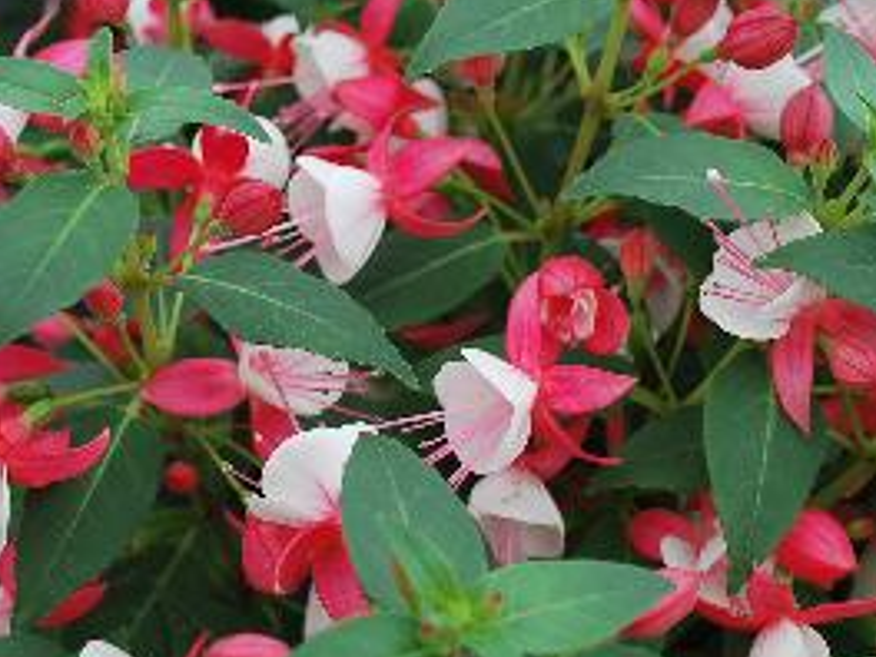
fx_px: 1942
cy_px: 372
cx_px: 501
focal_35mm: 77
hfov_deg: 25.4
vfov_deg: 19.2
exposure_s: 1/100
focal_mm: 35
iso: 200
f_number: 5.3
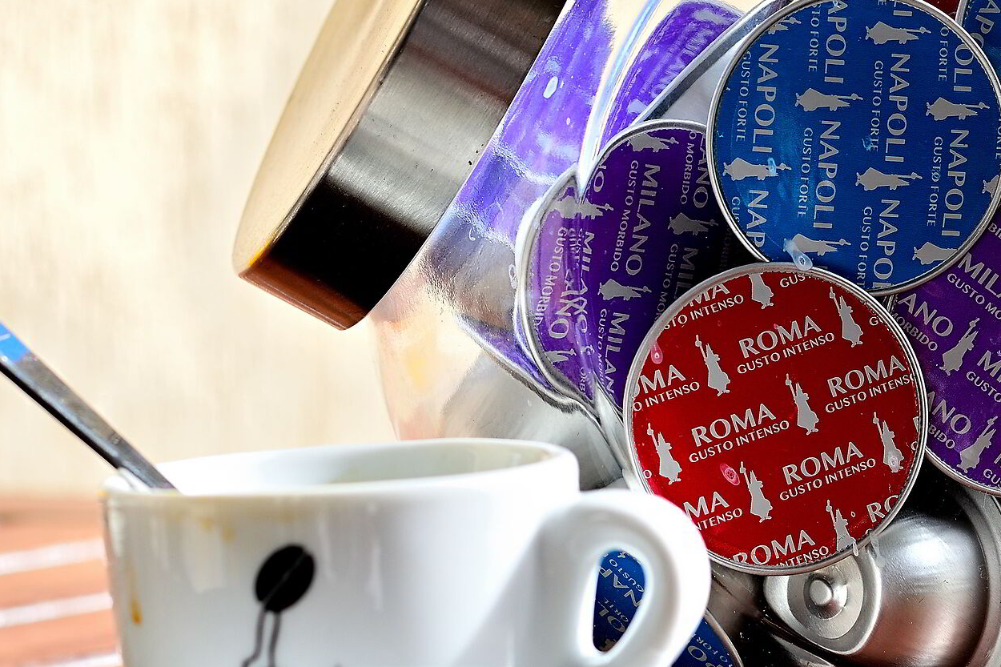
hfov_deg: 14.2
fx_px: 4003
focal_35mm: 144
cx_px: 618
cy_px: 220
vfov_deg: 9.5
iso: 100
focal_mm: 50
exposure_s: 1/200
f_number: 6.3
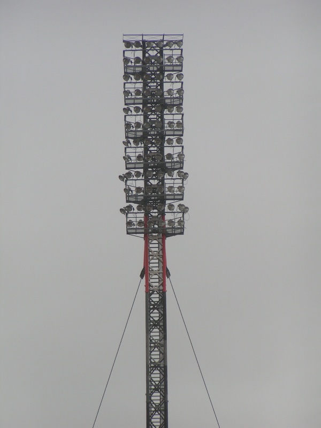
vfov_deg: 8.8
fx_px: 2794
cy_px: 214
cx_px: 160
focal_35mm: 226
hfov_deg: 6.6
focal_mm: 34.5
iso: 50
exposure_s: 1/250
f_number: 3.5
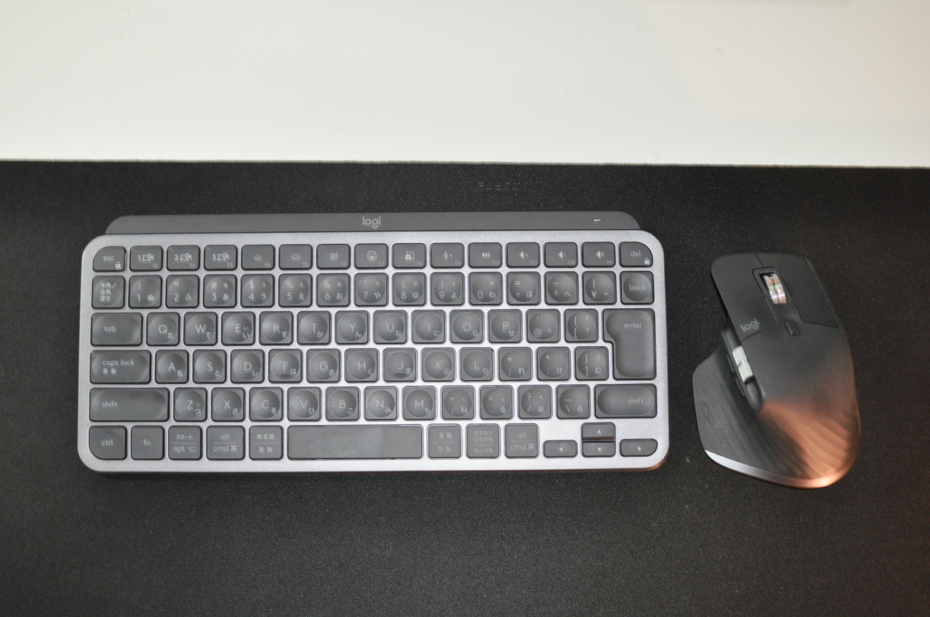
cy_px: 308
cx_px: 465
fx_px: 1355
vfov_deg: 25.7
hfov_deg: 37.9
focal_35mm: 52
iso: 800
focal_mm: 35
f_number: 2.8
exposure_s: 1/60
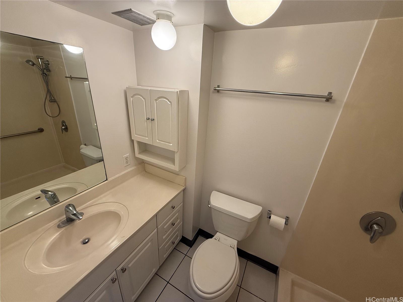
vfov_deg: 85.7
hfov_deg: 102.1
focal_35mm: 14
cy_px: 151
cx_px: 202
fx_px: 163
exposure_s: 1/120
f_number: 2.2
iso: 125
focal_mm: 2.22
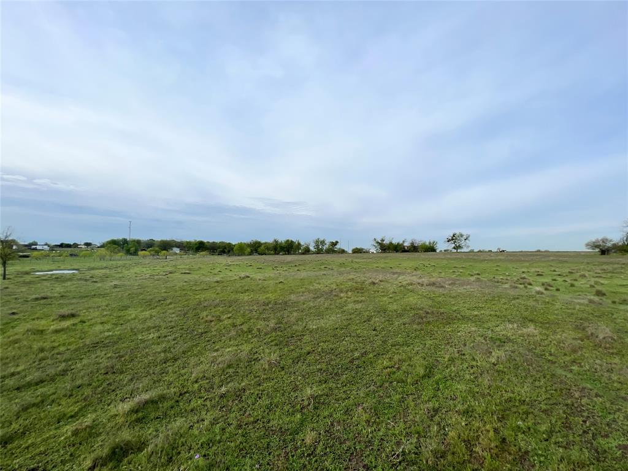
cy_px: 236
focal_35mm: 13
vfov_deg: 89.9
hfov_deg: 106.2
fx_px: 236
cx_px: 314
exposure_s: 1/1876
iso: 32
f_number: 1.8
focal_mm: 1.57
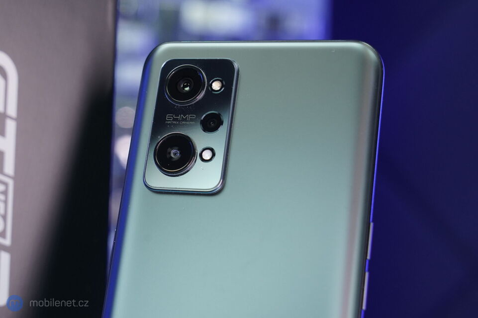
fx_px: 796
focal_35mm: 60
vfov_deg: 22.6
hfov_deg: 33.4
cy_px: 159
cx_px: 239
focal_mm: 60
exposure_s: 1/160
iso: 2500
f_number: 7.1
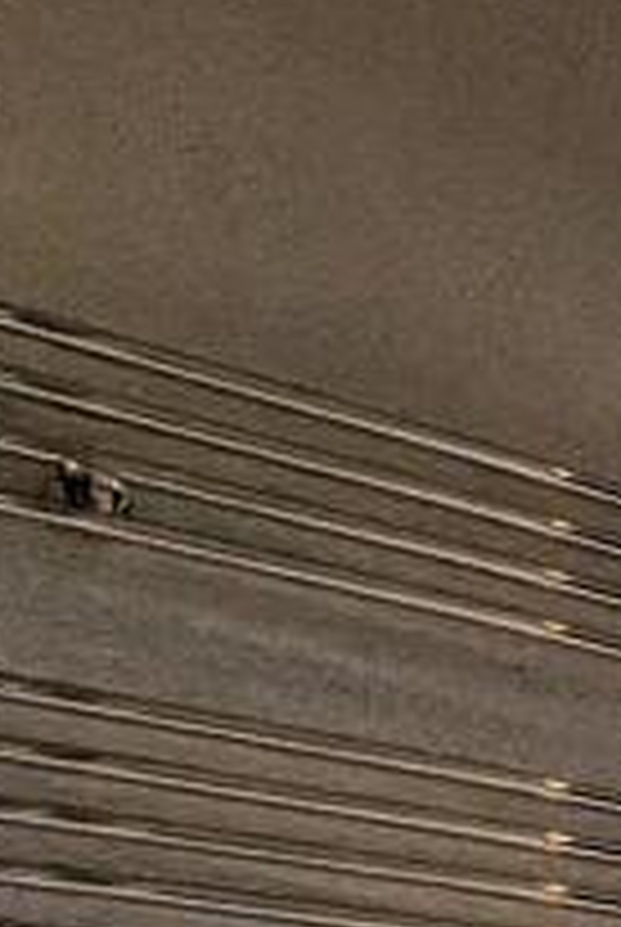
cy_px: 1420
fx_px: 1599
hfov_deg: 9.3
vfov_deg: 24.5
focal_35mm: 62
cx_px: 2200
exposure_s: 1/320
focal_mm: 2.02
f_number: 1.7
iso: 50
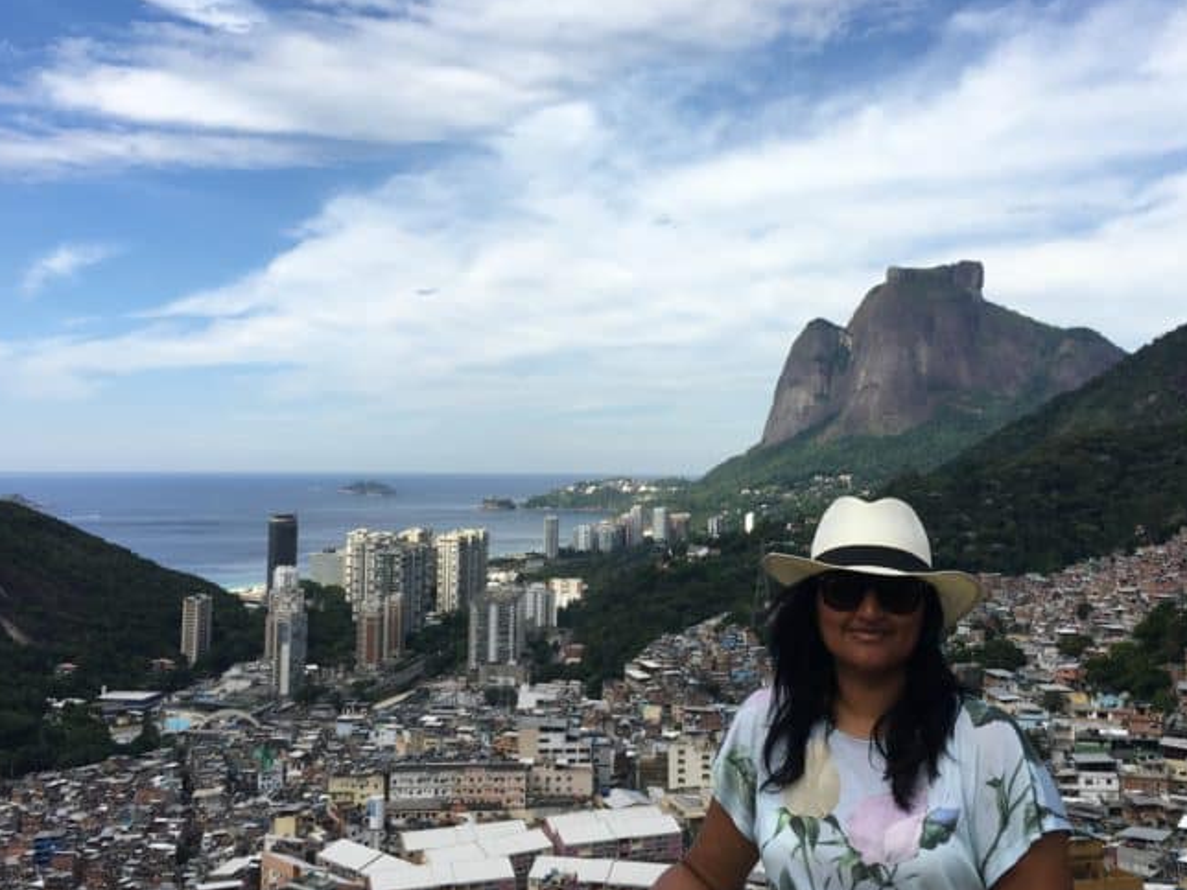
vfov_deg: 39.5
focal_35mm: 36
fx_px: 1234
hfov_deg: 51.2
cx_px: 662
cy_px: 369
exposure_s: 1/1570
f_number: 2.2
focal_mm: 4.15
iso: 25
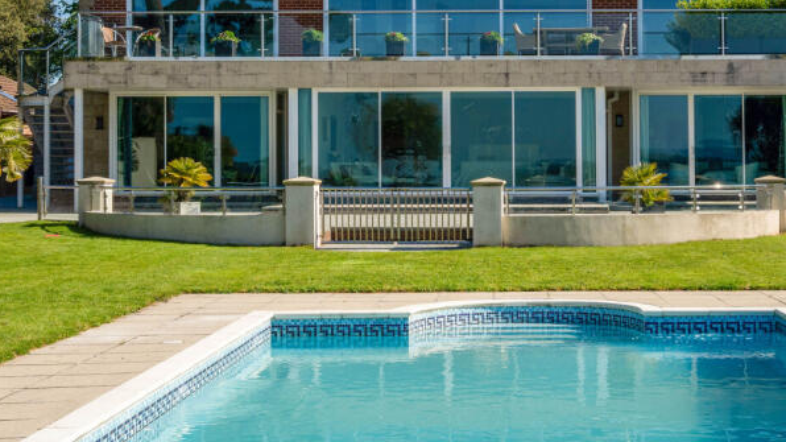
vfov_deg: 19.1
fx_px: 1313
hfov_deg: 33.1
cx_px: 501
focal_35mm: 63
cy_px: 175
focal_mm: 35
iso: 400
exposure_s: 1/640
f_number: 11
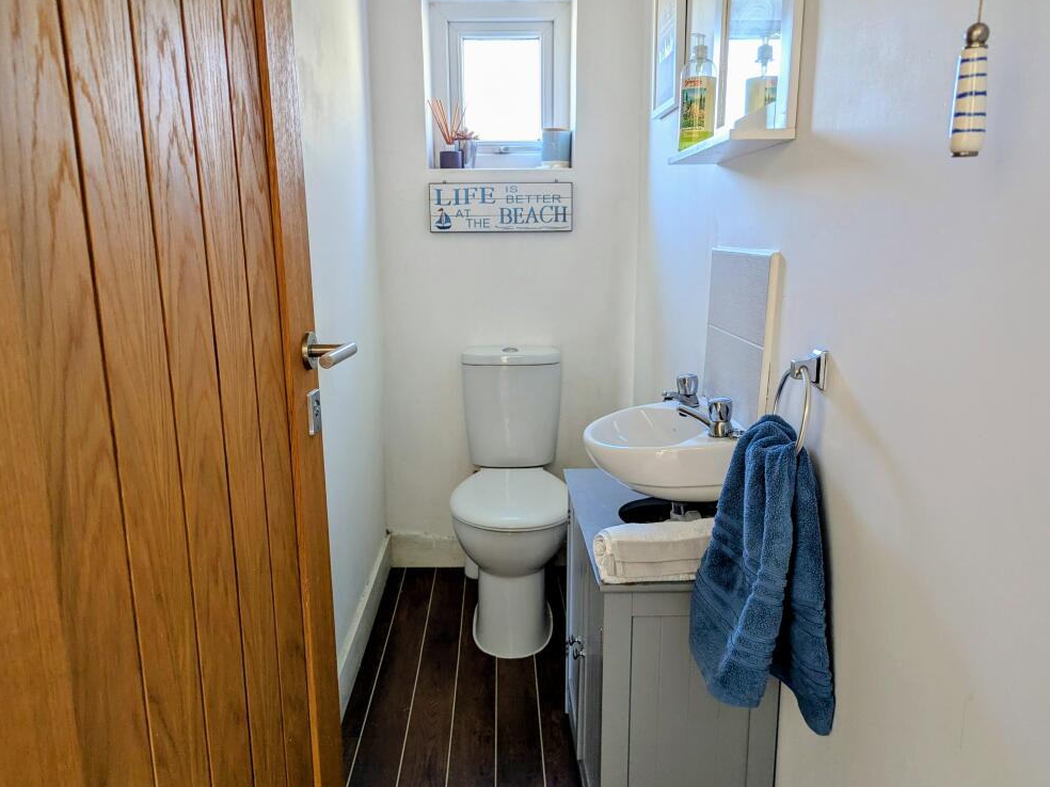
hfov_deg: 69.4
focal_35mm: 25
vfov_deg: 54.9
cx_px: 526
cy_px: 406
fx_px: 758
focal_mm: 6.81
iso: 104
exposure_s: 1/54.7
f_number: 1.85
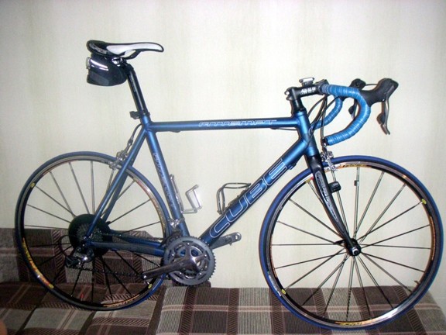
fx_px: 490
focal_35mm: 38
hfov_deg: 49.0
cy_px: 168
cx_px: 223
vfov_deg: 37.7
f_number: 2.8
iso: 160
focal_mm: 6
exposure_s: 1/50
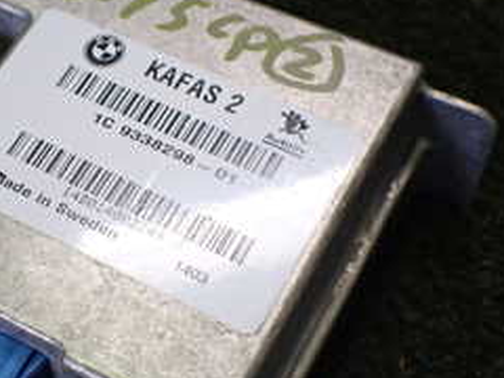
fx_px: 1092
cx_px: 21
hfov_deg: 25.0
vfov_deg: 19.6
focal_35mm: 75
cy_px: 189
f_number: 2.3
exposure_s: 1/125
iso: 500
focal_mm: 5.4
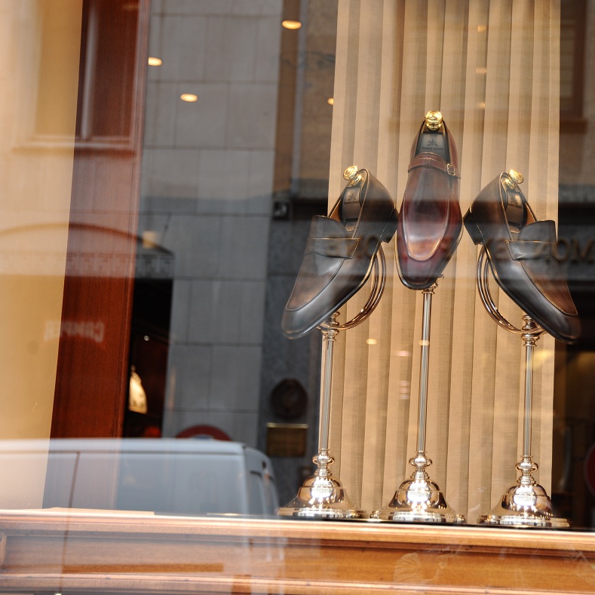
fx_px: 1381
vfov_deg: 24.3
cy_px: 296
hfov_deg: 24.1
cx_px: 420
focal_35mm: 71
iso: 400
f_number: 4.5
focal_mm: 55
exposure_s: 1/80
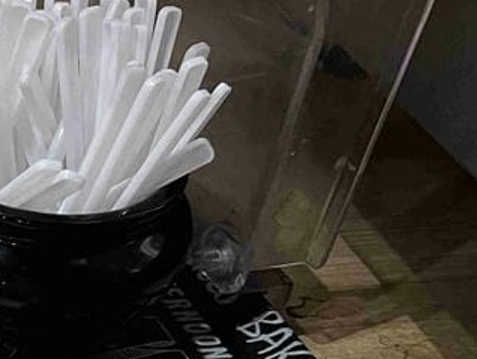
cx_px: -414
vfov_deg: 14.2
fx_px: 1351
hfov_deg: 16.4
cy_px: 529
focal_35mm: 98
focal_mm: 5.7
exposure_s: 1/60
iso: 250
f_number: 1.5
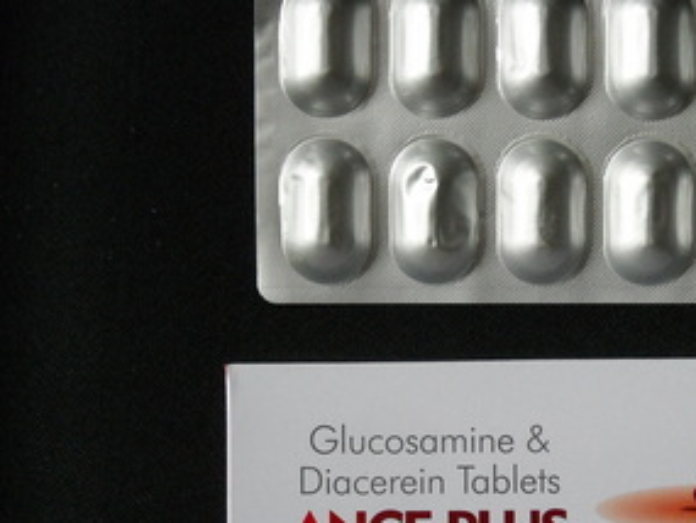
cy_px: 360
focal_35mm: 107
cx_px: 547
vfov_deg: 13.8
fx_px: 2152
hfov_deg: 18.2
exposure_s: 1/250
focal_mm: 9.87
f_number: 3.5
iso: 436
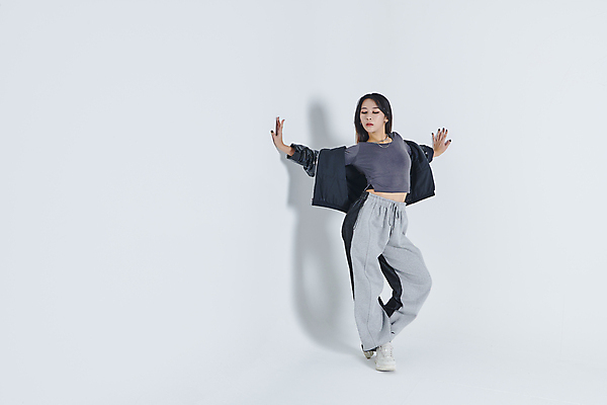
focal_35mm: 42
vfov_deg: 31.9
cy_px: 202
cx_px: 304
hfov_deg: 46.4
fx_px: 708
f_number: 14
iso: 125
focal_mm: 42
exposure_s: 1/125
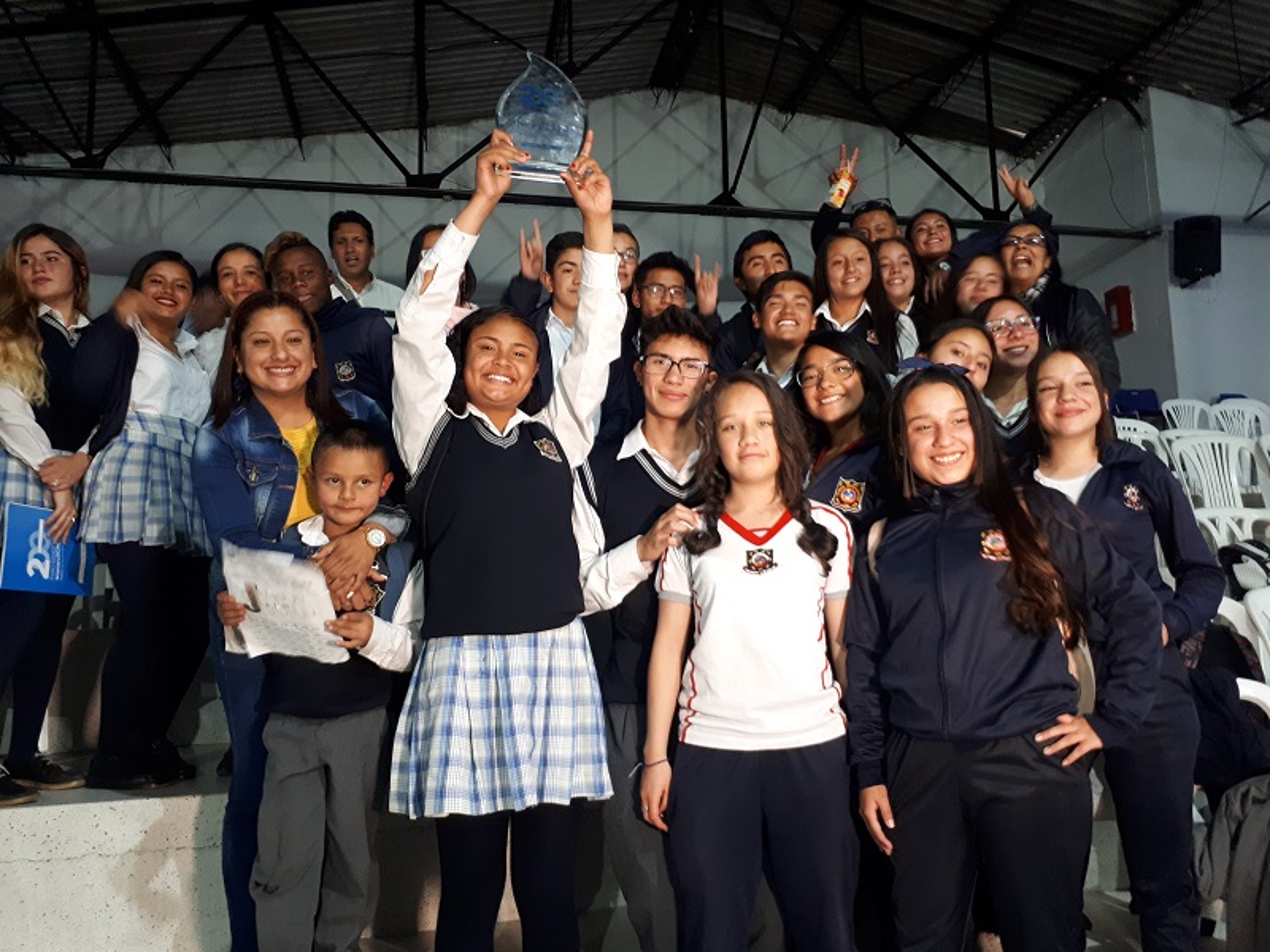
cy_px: 476
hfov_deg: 65.3
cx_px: 635
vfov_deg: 51.4
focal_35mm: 27
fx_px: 991
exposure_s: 1/15
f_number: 1.9
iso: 200
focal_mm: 3.6
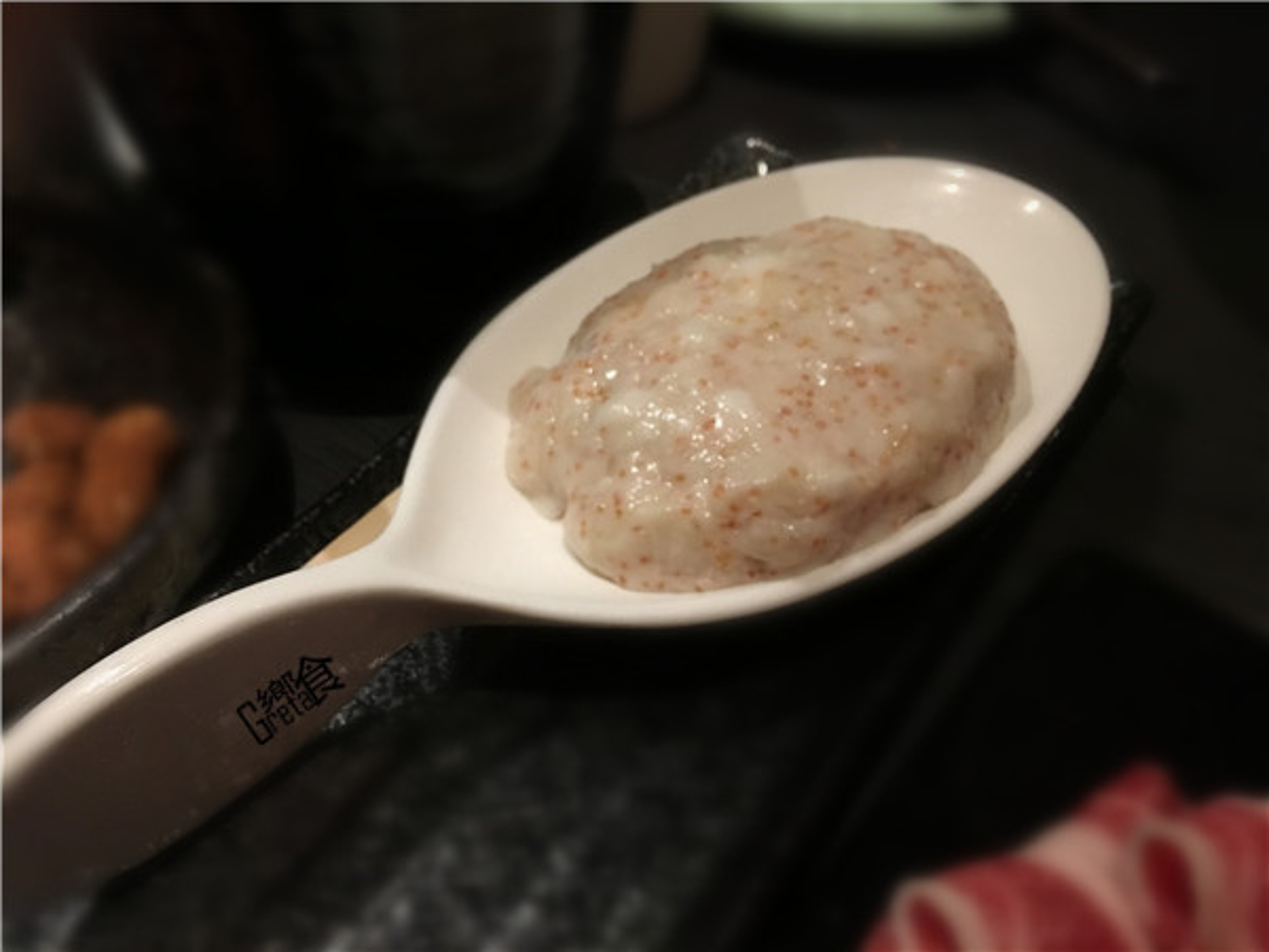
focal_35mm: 29
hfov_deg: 61.7
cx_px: 634
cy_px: 476
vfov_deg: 48.2
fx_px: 1063
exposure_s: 1/20
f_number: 2.2
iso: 200
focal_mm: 4.15
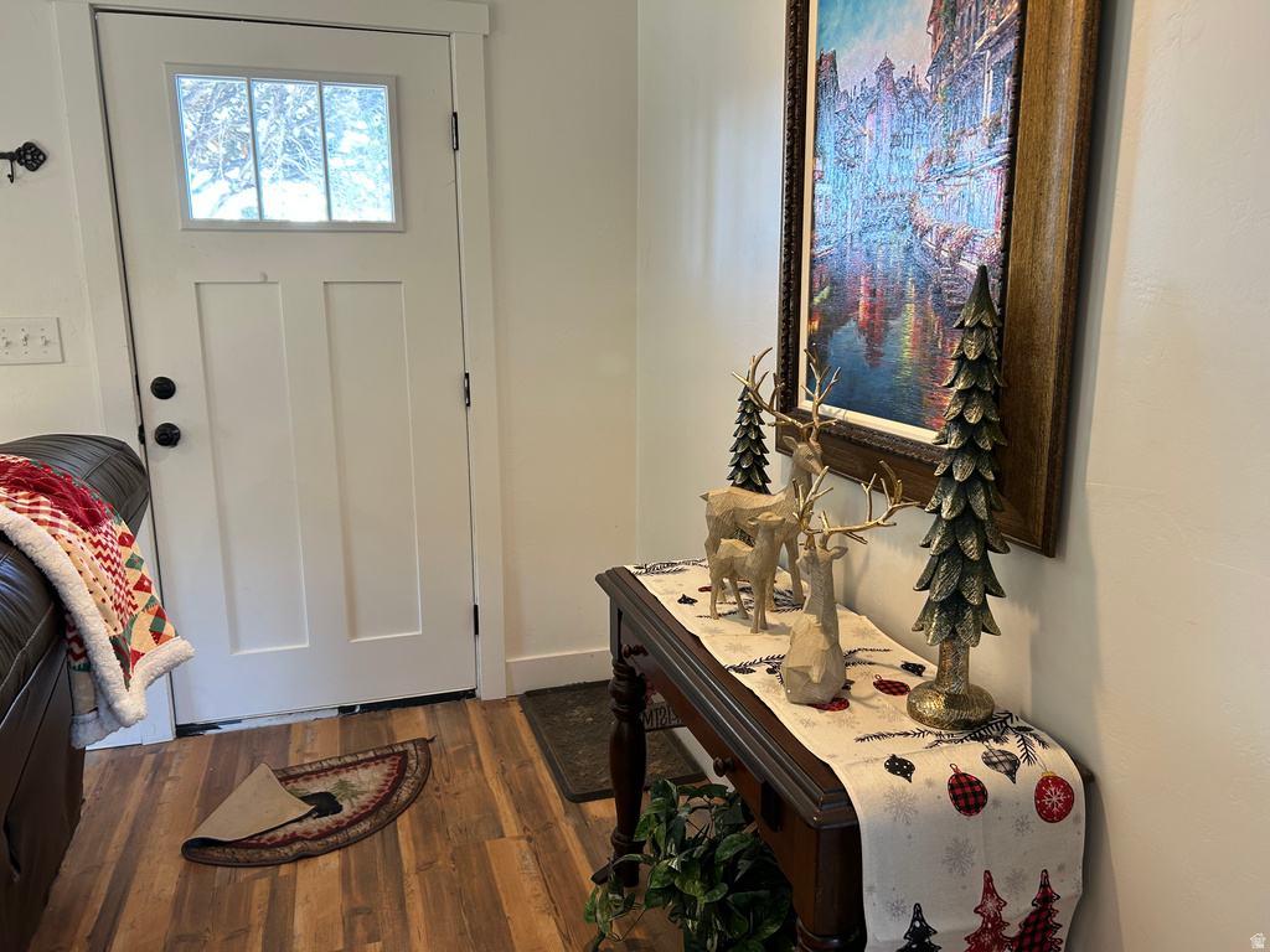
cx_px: 635
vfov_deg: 53.1
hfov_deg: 67.3
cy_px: 476
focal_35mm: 26
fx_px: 954
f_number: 1.5
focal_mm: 5.7
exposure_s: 1/60
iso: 80
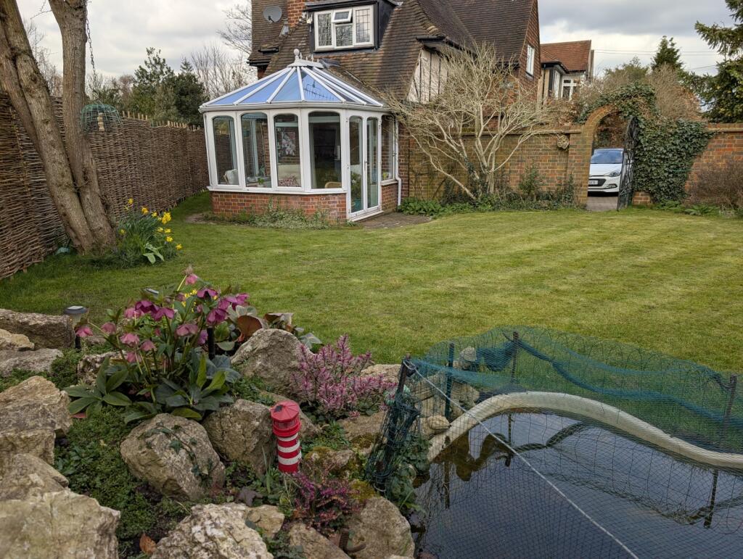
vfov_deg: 56.9
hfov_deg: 71.5
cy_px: 280
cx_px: 372
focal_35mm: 24
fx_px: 516
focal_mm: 6.9
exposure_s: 1/563
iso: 21
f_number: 1.68
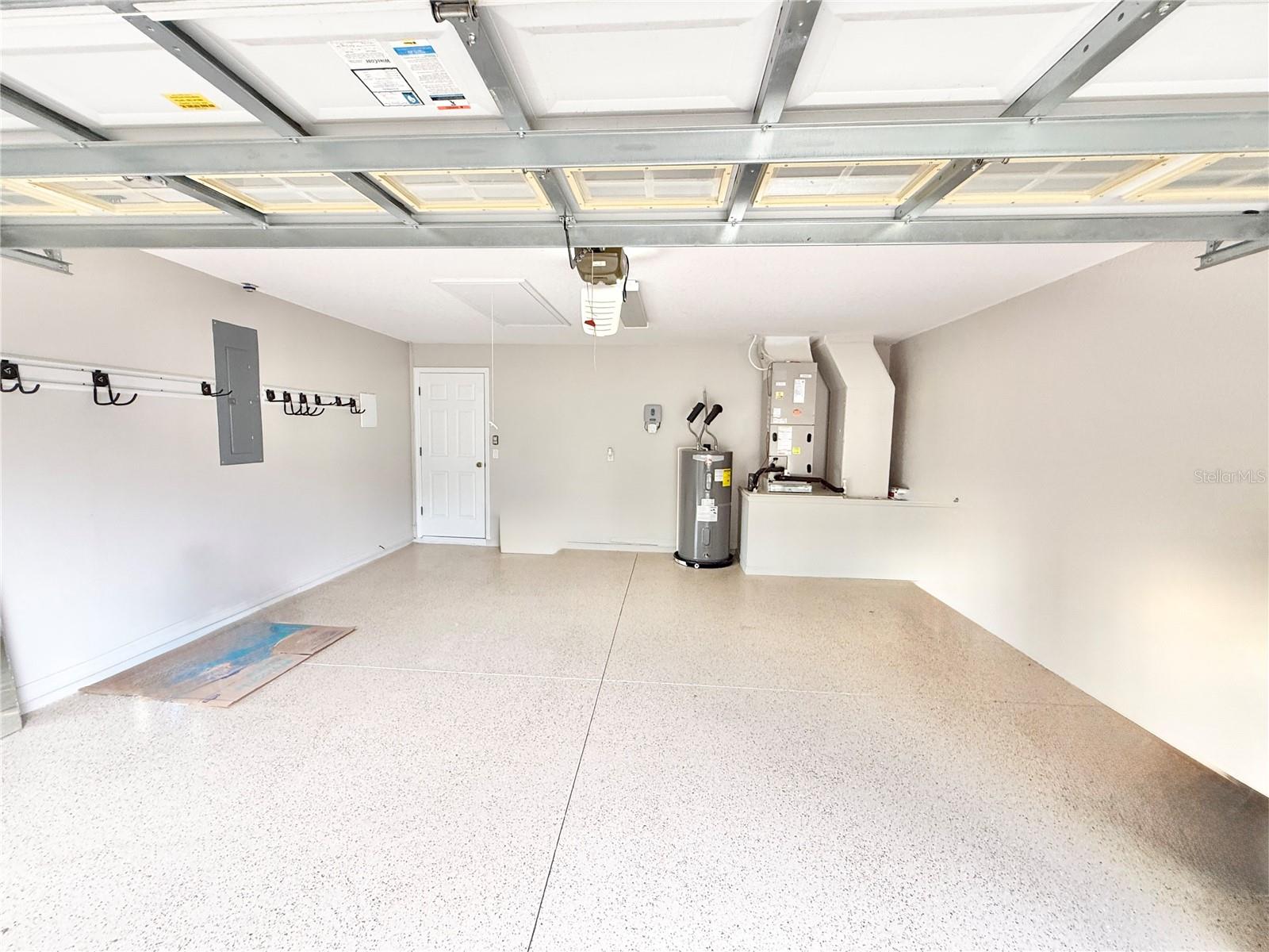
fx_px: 513
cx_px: 634
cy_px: 476
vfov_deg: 85.7
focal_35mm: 14
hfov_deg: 102.1
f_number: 2.2
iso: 200
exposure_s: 1/99
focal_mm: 2.22
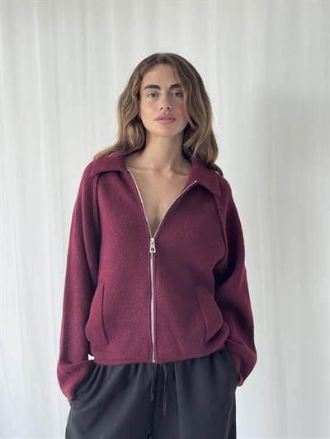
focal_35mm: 48
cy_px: 220
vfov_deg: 39.6
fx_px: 610
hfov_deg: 30.3
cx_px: 165
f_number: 1.78
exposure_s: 1/72
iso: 100
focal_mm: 6.76
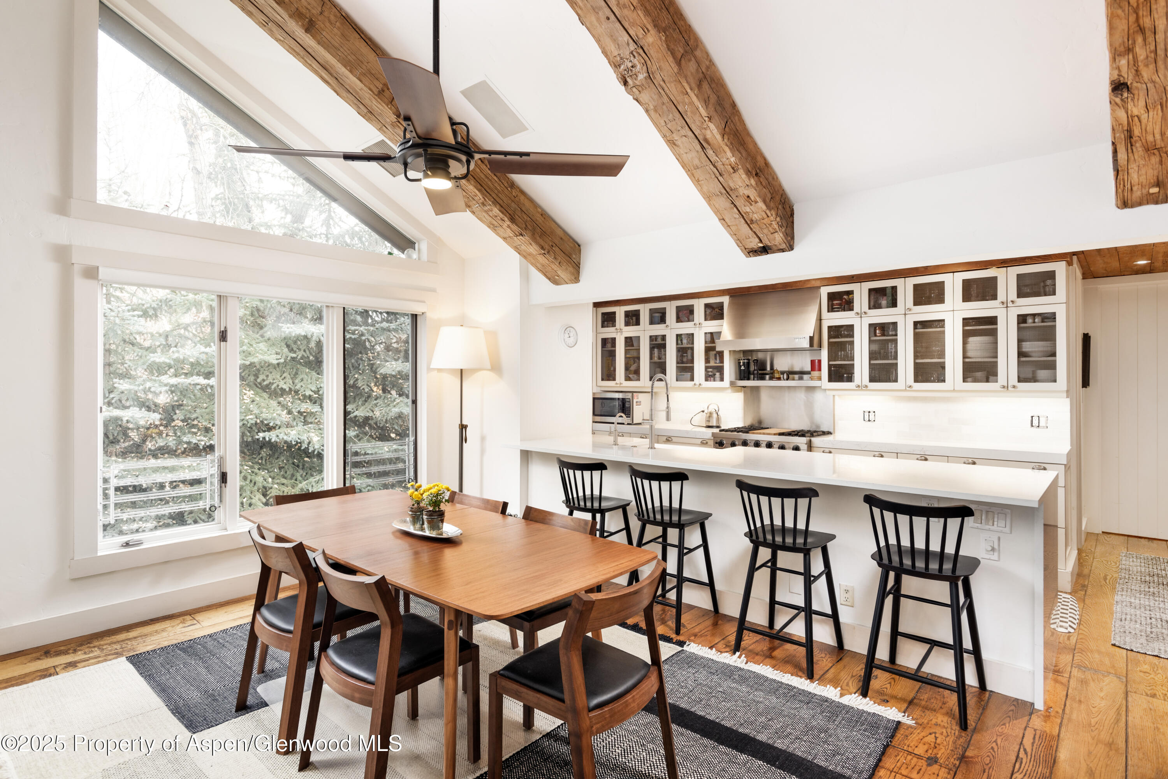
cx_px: 584
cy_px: 390
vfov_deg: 64.6
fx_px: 617
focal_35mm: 19
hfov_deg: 86.9
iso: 500
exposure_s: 1/13
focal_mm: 19
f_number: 7.1
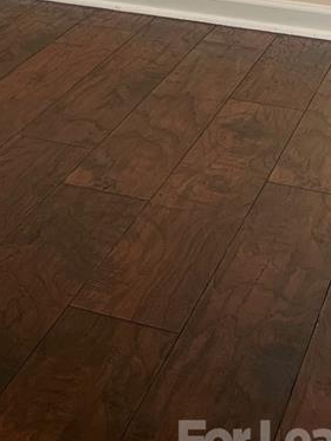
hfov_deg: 12.7
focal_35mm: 107
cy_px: -363
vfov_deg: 15.6
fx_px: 1363
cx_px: -247
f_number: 1.5
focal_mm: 5.7
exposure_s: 1/509
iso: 50
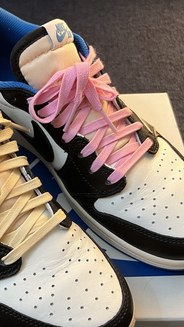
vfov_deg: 46.3
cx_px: 6
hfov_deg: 25.9
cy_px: 183
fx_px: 381
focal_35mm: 44
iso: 200
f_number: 1.5
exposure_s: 1/60
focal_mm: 5.7
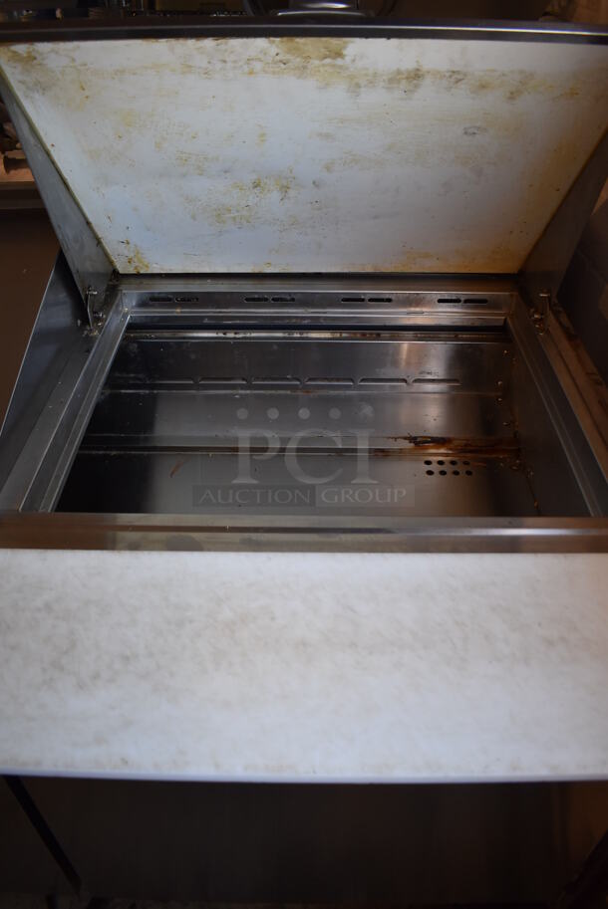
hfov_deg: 48.0
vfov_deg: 67.3
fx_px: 683
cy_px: 454
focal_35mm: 27
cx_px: 304
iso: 800
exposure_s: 1/125
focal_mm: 18
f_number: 3.5
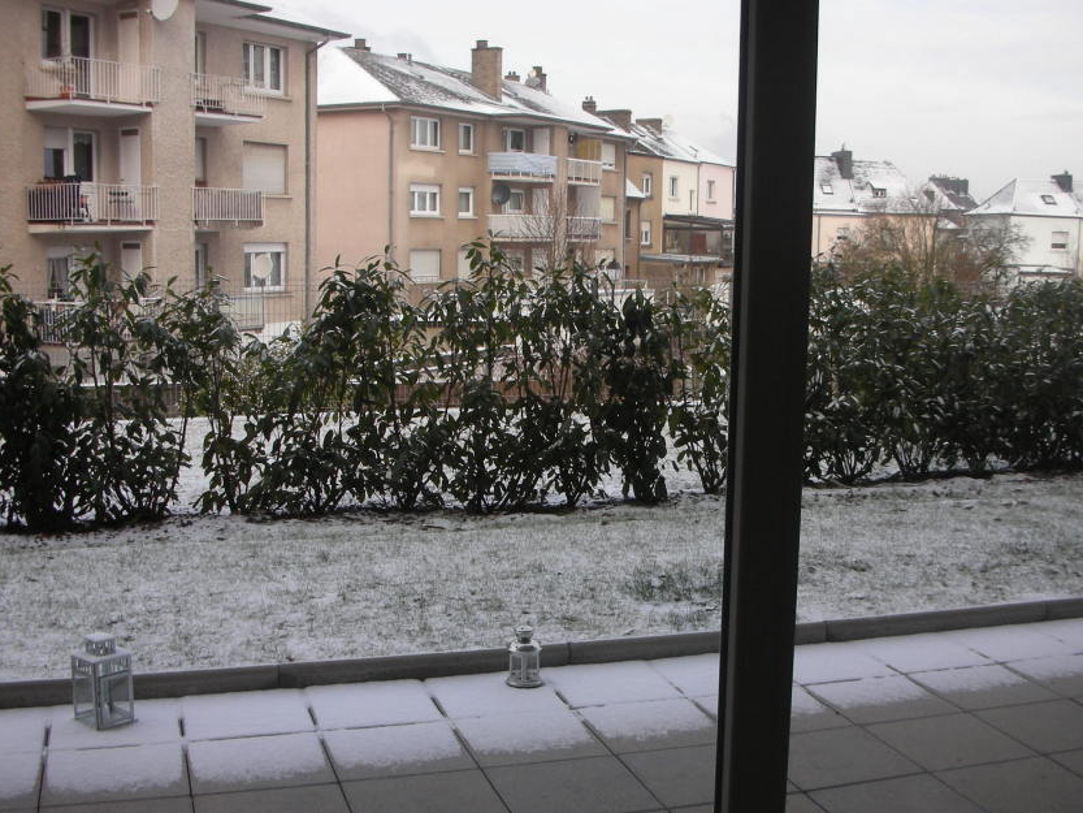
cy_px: 458
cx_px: 553
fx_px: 1345
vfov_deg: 33.6
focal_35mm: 43
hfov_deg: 43.8
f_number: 3
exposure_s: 1/185
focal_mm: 5.8
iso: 50
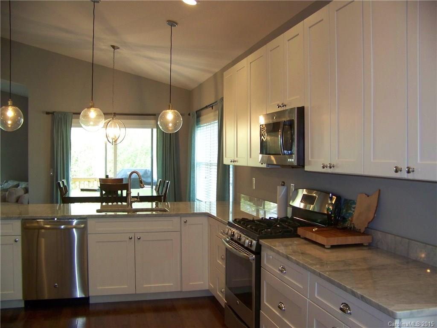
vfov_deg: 39.7
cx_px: 218
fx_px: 454
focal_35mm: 36
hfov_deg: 51.4
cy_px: 164
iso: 200
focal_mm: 5.85
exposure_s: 1/30
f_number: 2.8
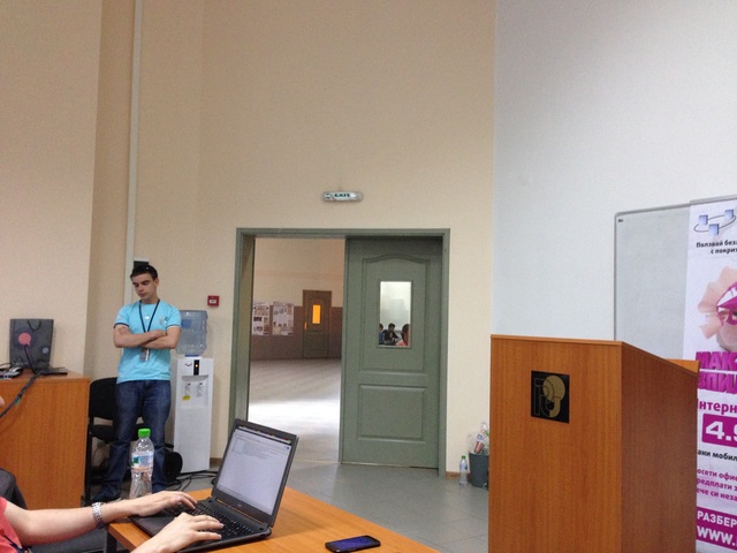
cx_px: 368
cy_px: 276
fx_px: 703
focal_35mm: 33
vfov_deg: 42.9
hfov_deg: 55.4
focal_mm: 4.12
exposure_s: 1/20
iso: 250
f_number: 2.4
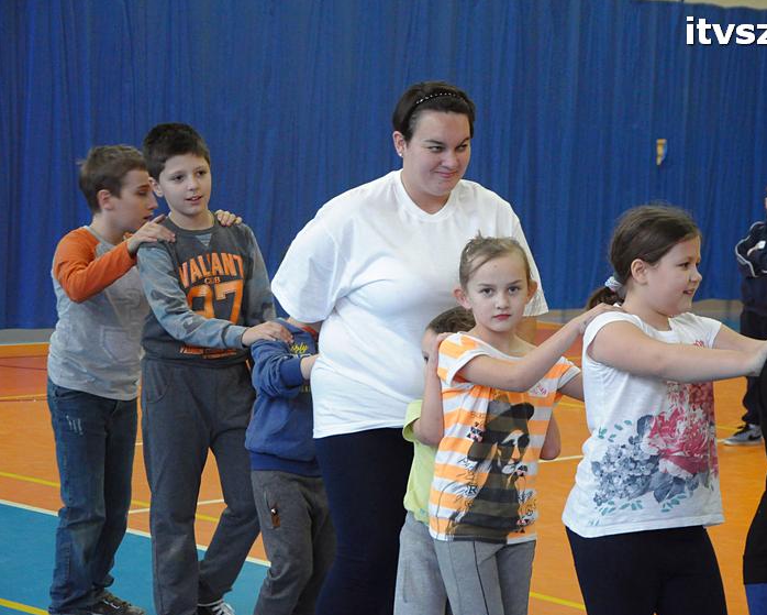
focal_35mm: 89
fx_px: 2021
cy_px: 309
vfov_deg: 17.3
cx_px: 466
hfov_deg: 21.5
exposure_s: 1/100
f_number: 5.6
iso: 3200
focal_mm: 52
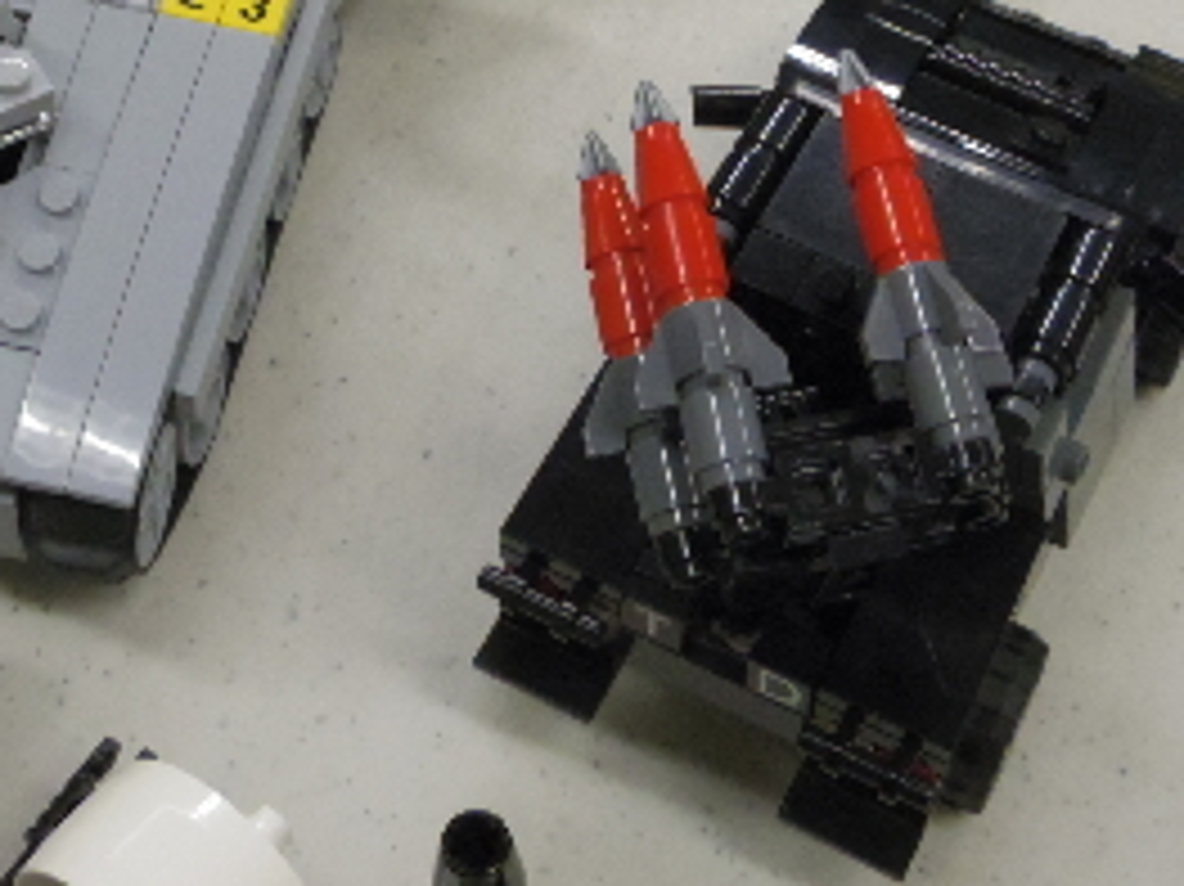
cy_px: -72
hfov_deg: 26.7
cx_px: 545
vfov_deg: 19.4
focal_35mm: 73
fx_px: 2496
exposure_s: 1/50
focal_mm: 5.9
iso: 1000
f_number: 4.5
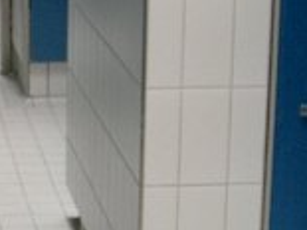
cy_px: 77
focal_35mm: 143
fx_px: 1267
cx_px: 4
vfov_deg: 10.4
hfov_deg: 13.6
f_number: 2.6
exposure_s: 1/40
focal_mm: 7.6
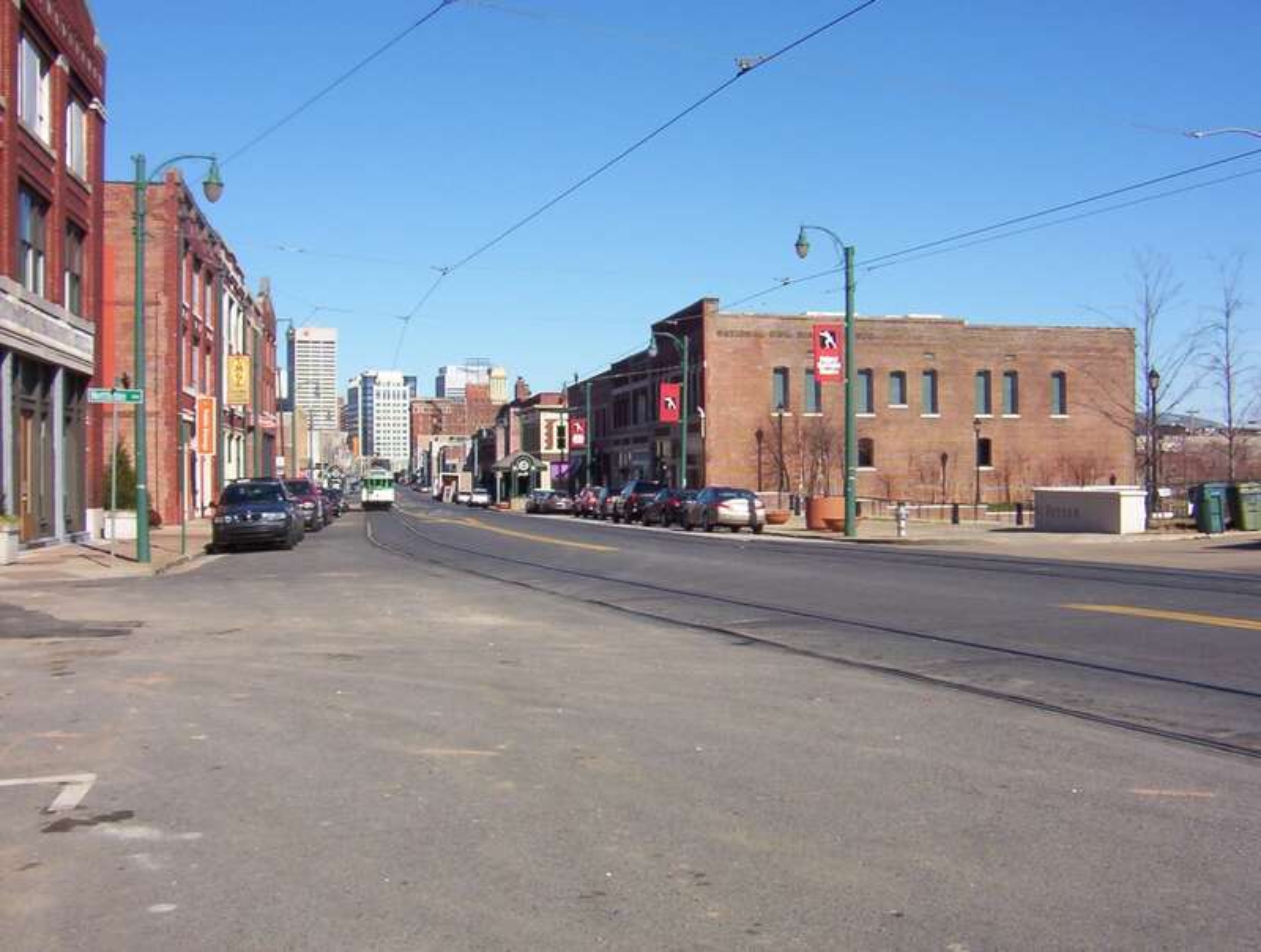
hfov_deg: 51.2
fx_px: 1315
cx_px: 630
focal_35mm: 36
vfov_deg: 39.8
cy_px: 476
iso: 100
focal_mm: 5.54
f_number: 5.24
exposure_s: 1/941
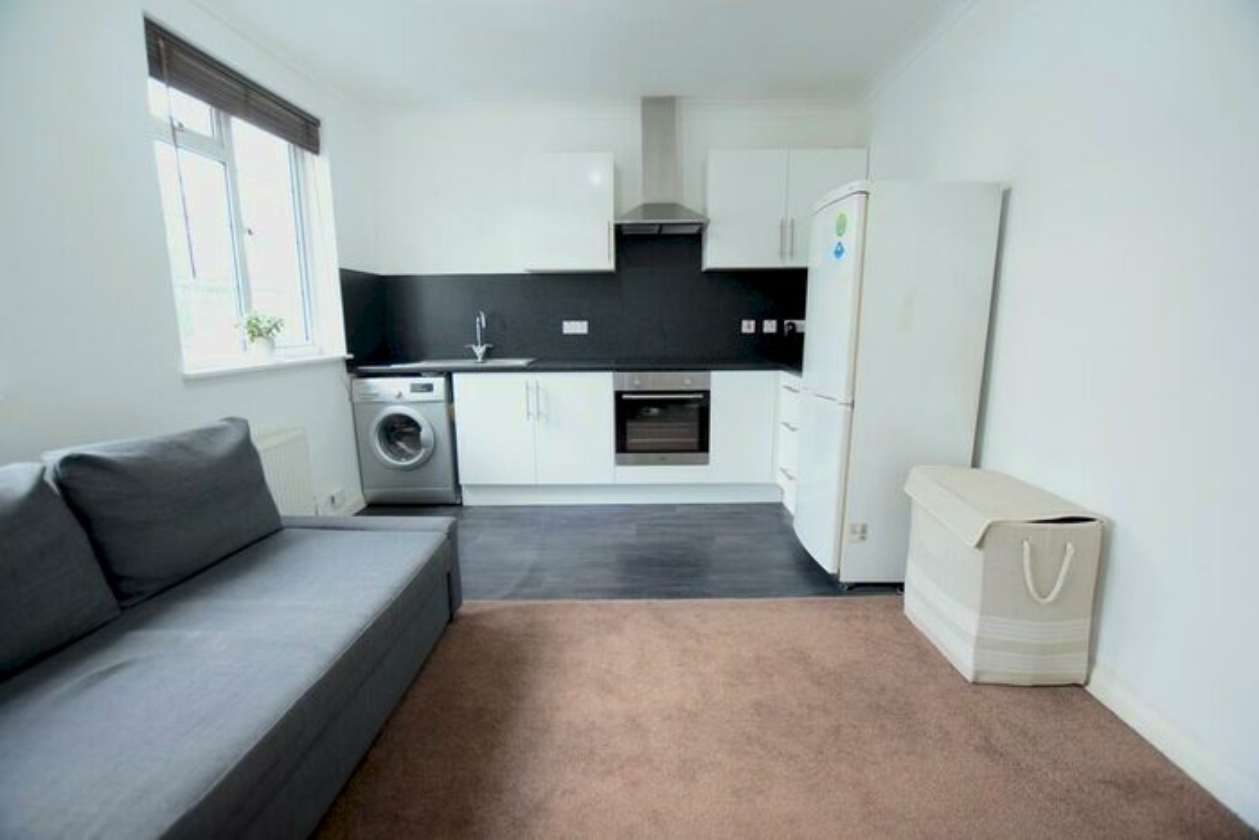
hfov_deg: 100.4
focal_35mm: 15
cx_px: 630
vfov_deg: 77.4
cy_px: 420
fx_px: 525
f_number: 3.5
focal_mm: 10
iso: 800
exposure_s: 1/60
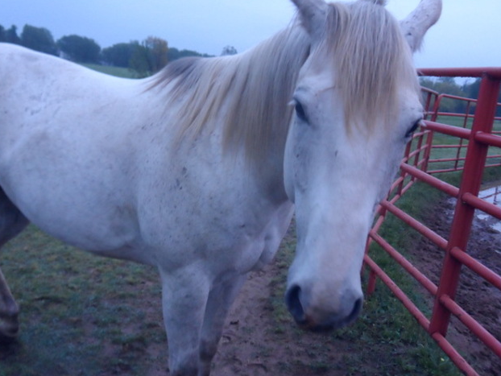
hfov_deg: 51.3
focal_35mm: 36
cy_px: 188
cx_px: 247
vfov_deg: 39.7
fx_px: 521
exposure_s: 1/20
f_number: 3.5
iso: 400
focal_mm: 6.5
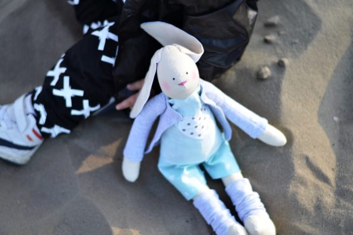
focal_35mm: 75
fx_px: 735
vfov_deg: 18.2
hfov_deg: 27.0
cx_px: 176
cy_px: 118
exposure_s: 1/800
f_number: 1.8
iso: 100
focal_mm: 50
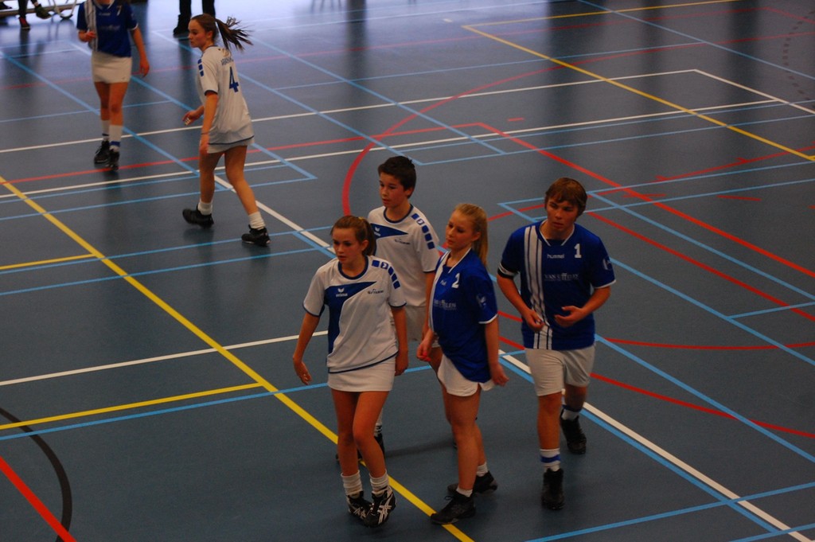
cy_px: 271
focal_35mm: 82
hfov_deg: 24.6
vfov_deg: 16.5
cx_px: 408
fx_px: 1866
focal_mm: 55
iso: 800
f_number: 4
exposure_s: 1/60
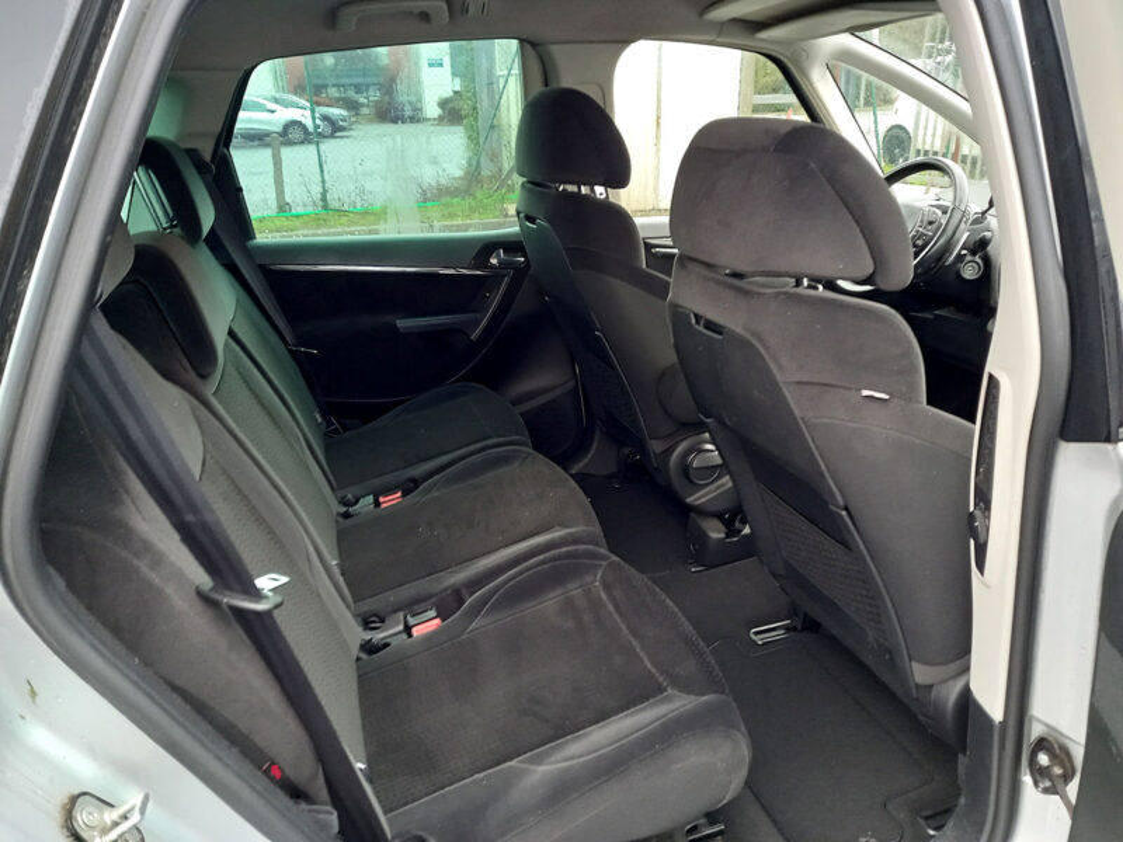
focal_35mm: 25
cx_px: 562
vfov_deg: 54.9
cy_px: 421
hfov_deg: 69.4
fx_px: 811
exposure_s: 1/25
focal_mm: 4.6
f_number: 2
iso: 400
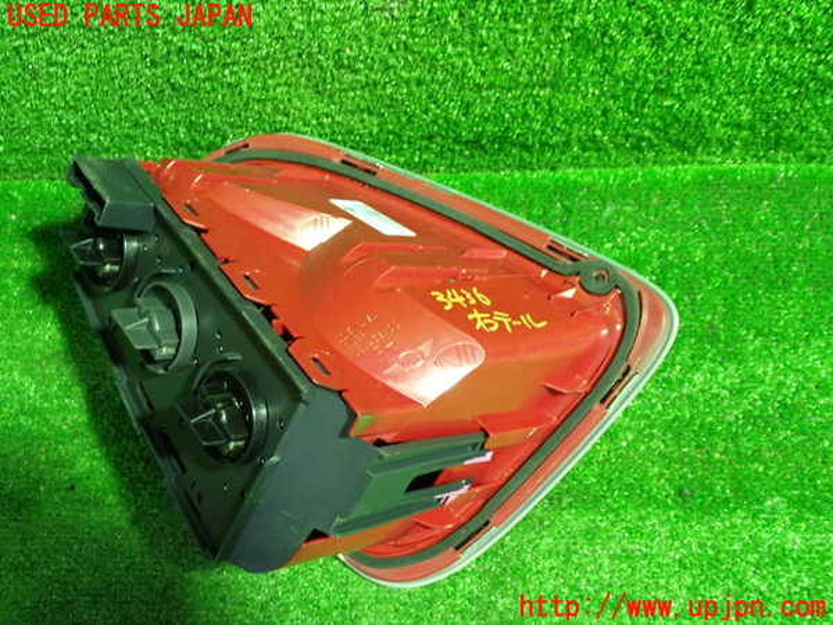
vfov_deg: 37.7
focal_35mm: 38
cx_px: 416
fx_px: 914
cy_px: 312
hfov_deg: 49.0
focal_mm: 6.83
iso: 800
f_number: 2.7
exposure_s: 1/30
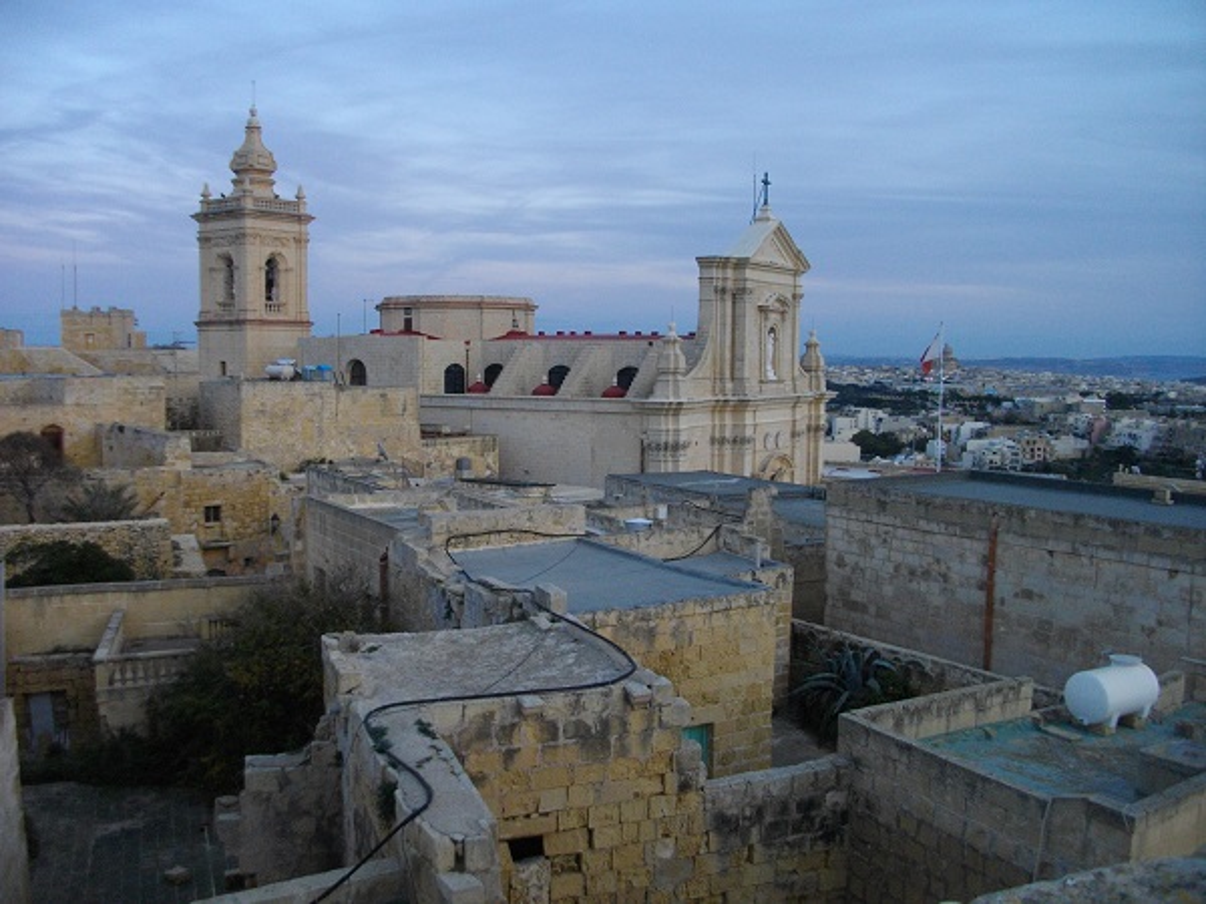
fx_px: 1080
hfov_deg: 58.4
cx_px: 603
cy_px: 452
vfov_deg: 45.4
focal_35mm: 31
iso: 200
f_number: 2.9
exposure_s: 1/80
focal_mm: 5.7
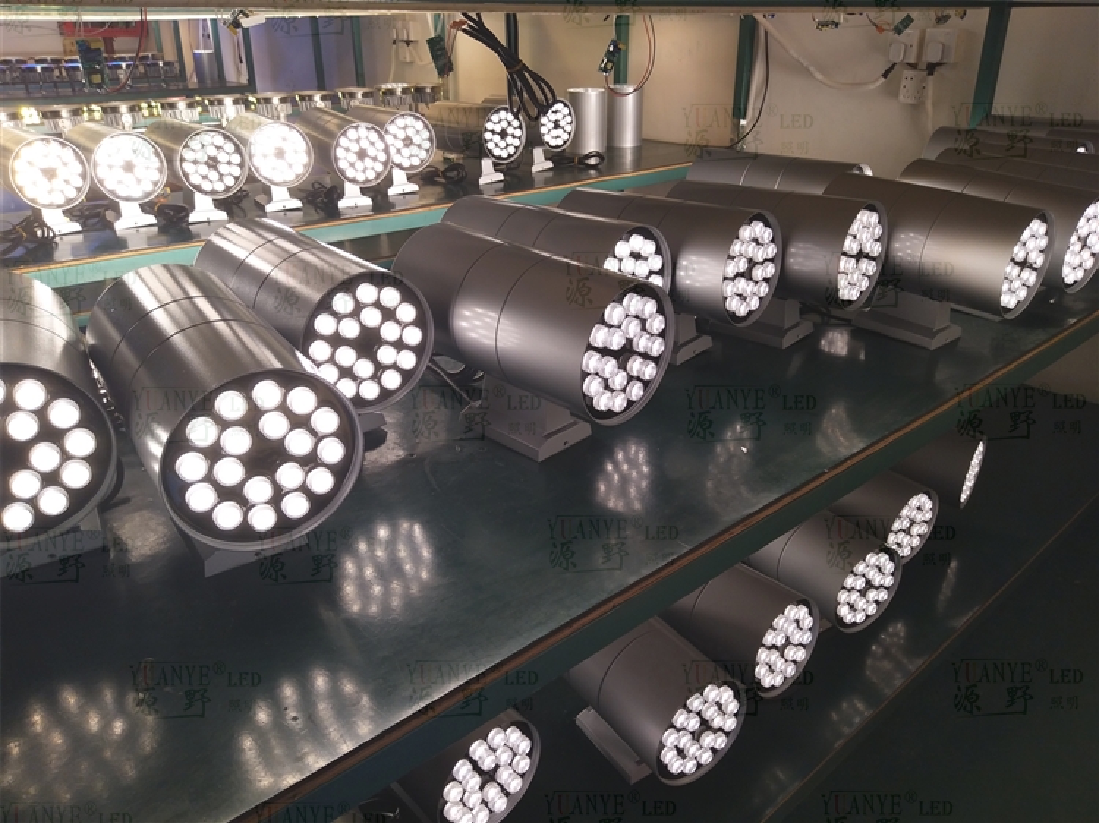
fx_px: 825
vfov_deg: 53.0
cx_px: 550
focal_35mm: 26
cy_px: 412
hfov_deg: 67.3
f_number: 2
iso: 80
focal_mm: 3.88
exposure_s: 1/126
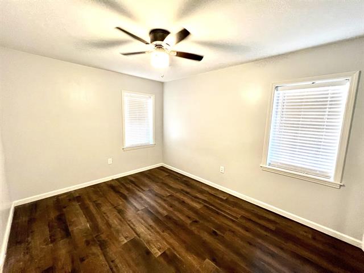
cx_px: 182
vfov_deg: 89.9
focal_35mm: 13
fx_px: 137
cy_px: 136
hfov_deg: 106.2
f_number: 1.8
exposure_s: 1/60
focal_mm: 1.57
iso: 500
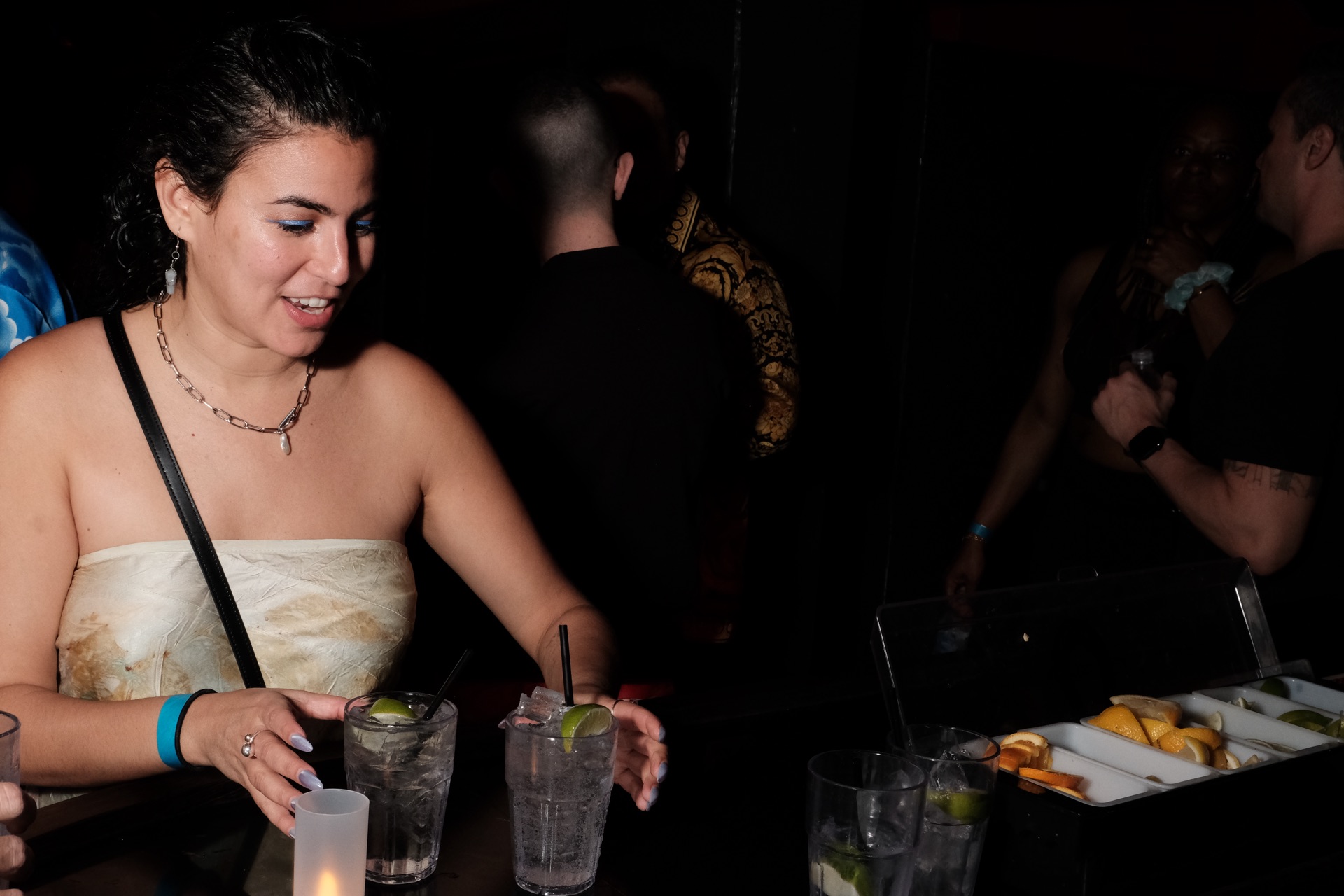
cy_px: 448
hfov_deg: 48.5
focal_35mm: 40
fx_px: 1493
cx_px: 672
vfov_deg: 33.4
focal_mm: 26.5
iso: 2500
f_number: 11
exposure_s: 1/30
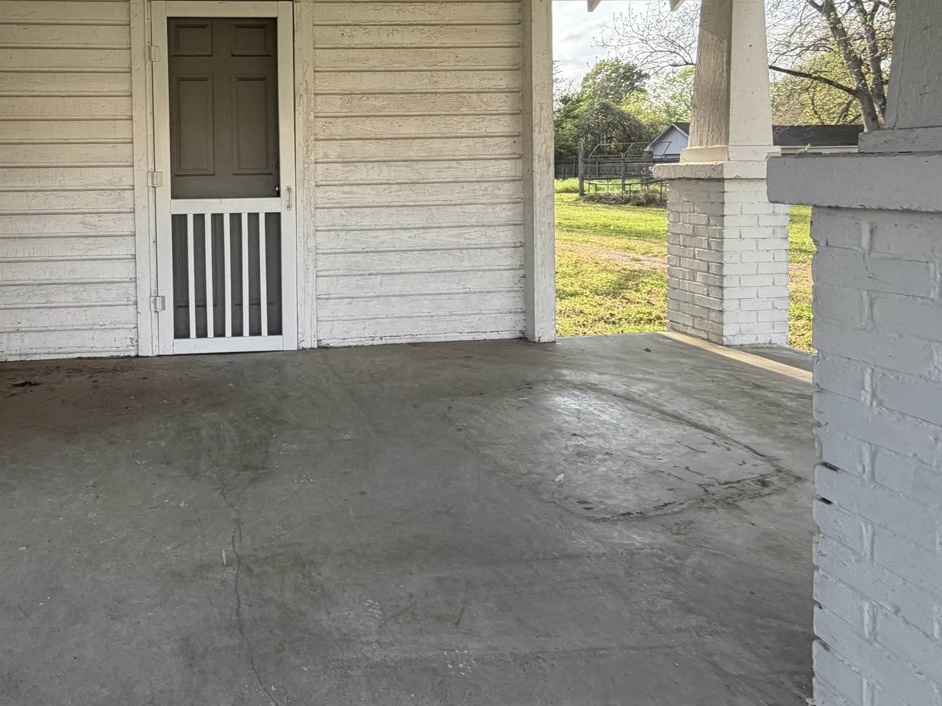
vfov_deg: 56.4
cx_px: 234
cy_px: 189
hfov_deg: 69.0
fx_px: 626
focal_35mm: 23
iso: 50
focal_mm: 2.22
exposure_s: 1/357
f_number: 2.2
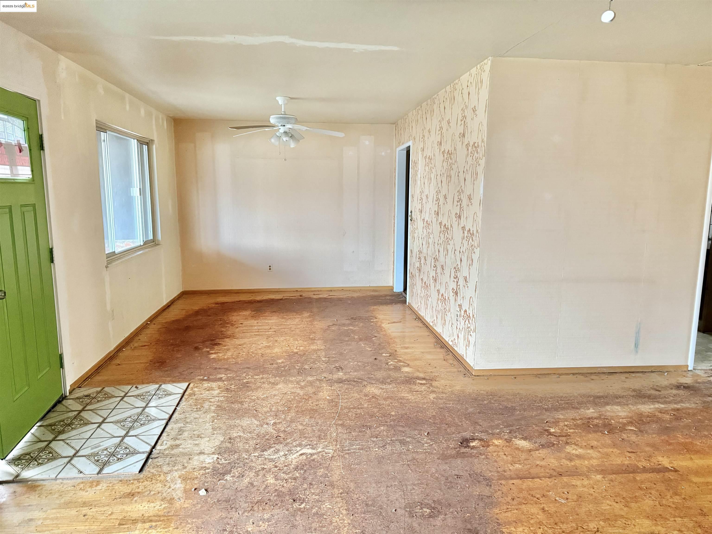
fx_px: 494
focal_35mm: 24
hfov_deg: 71.6
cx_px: 356
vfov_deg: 56.8
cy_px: 267
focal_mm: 6.76
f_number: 1.78
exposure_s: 1/60
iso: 640
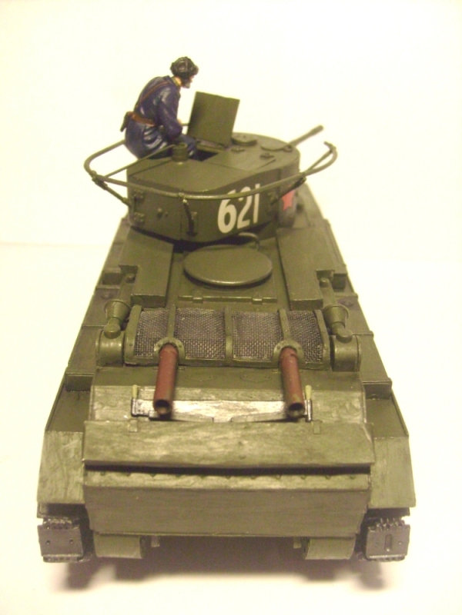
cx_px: 231
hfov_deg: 40.7
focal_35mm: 35
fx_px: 623
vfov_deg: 52.6
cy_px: 308
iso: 160
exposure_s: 1/45
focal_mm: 5.8
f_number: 2.8
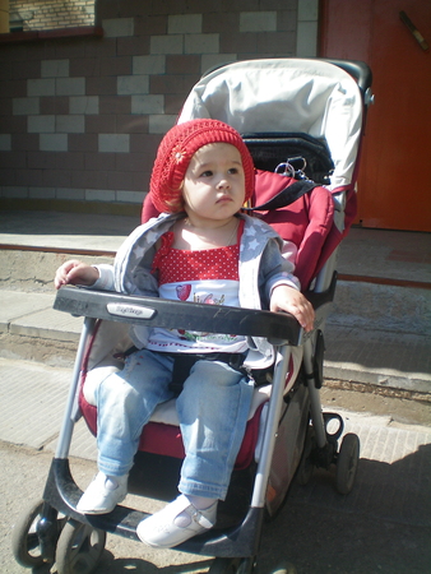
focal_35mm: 38
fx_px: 630
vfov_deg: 49.0
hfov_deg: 37.8
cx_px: 216
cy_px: 287
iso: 64
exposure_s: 1/500
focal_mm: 6.3
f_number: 3.1
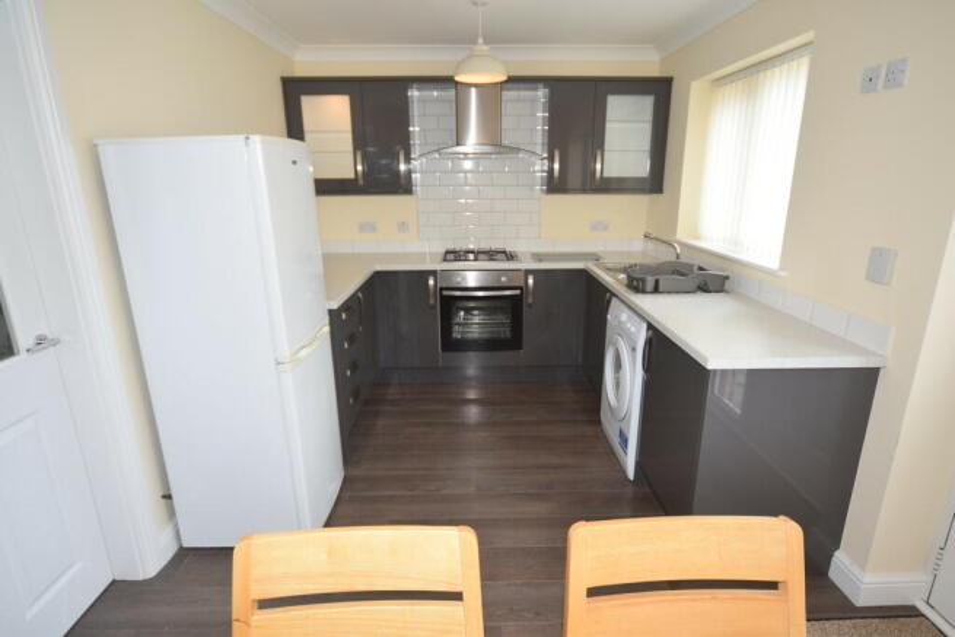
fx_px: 478
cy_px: 318
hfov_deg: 90.0
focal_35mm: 18
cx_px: 478
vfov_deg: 67.4
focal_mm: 12
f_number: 5.6
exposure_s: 1/125
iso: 640
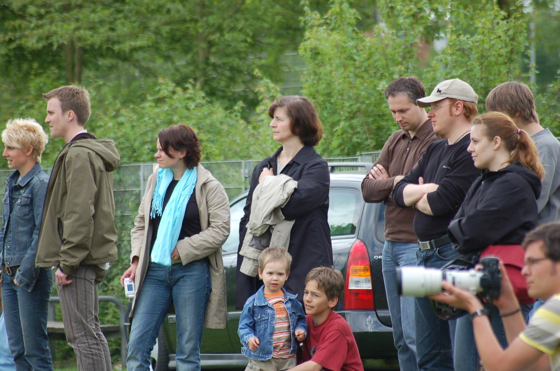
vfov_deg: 4.1
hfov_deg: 6.3
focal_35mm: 330
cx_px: 280
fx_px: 5124
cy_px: 186
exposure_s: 1/500
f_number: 5.3
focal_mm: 220
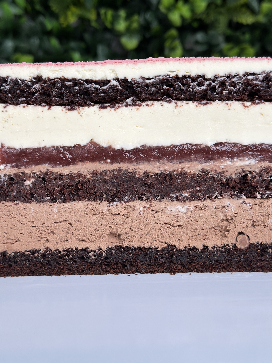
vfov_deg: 39.7
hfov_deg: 30.3
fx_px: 503
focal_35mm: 48
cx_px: 136
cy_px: 182
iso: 125
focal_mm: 6.86
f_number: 1.78
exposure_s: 1/87
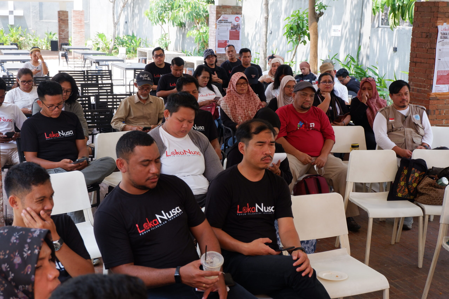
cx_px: 224
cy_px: 150
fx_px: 624
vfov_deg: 27.0
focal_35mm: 50
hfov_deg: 39.6
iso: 400
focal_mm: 33.3
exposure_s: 1/200
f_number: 4.9
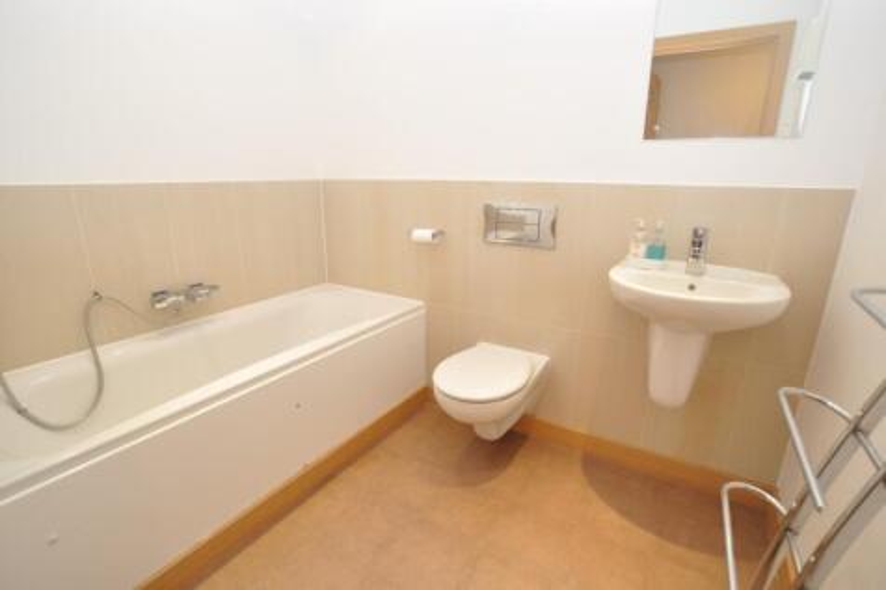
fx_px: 406
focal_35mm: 16
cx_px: 443
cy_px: 295
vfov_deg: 72.0
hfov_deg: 95.0
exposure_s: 1/60
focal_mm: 11
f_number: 4.5
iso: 640
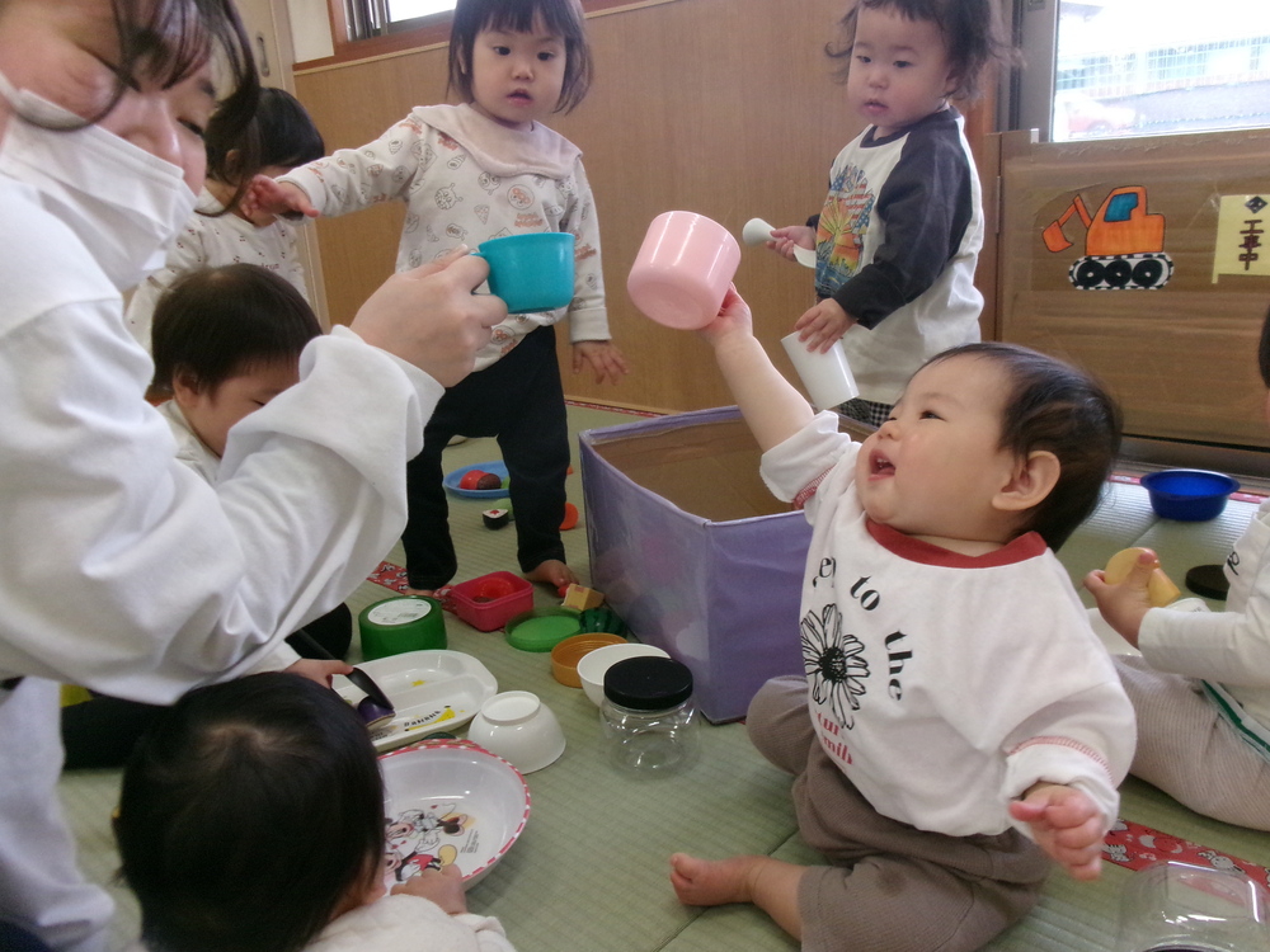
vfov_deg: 49.7
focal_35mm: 28
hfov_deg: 63.4
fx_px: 1027
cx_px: 635
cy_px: 476
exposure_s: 1/125
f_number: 3.9
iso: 449
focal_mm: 5.1
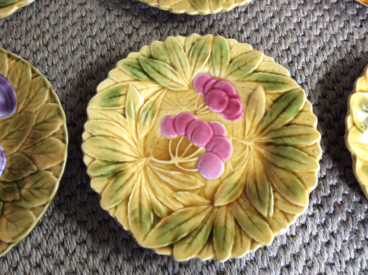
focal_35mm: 32
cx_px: 184
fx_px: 340
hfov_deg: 56.9
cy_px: 138
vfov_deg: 44.1
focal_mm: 3.3
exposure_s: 1/25
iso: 200
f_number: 2.4
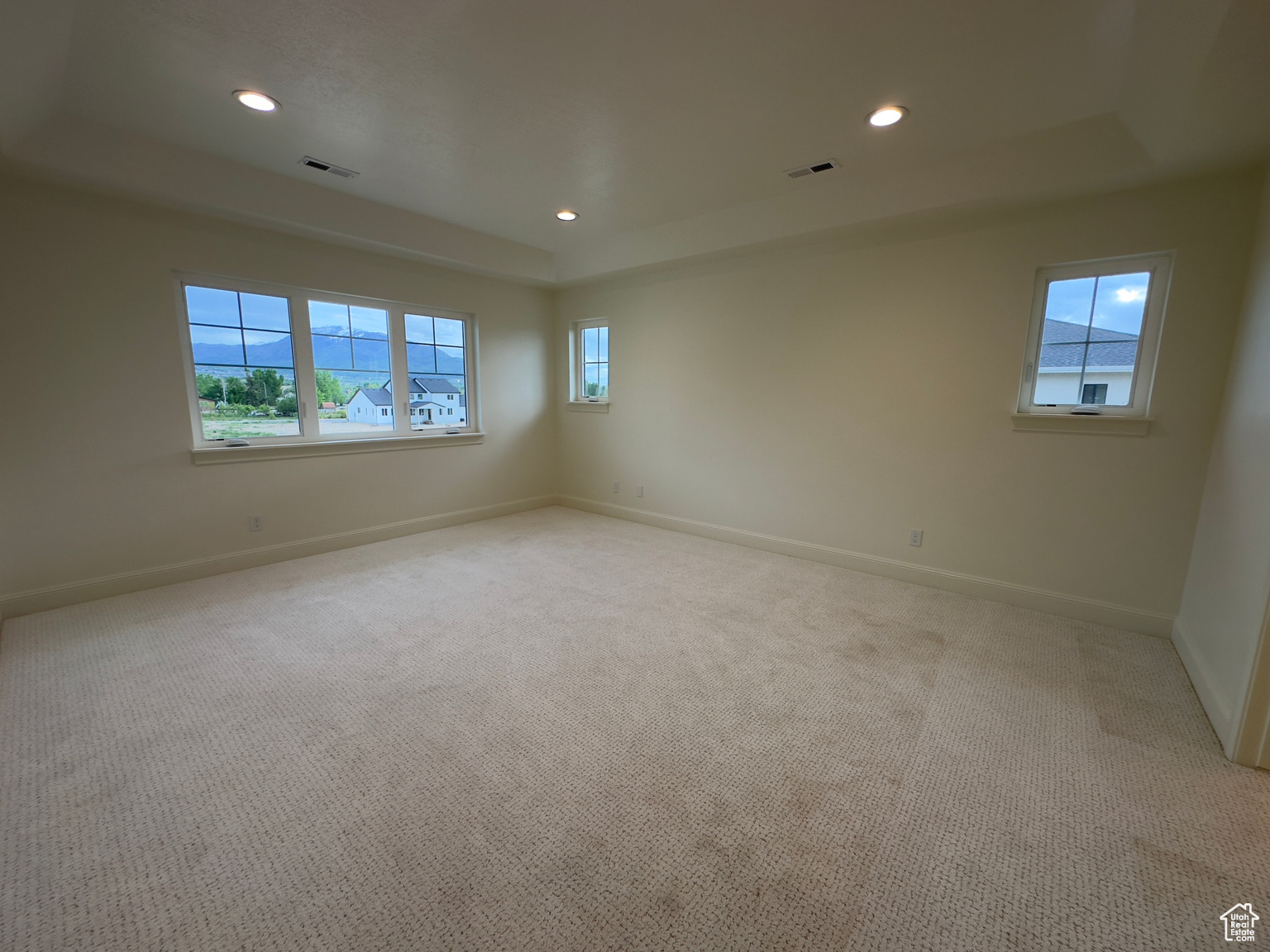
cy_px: 476
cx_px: 635
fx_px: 514
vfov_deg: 85.7
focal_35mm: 14
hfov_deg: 102.1
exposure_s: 1/120
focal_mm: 2.22
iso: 50
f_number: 2.2
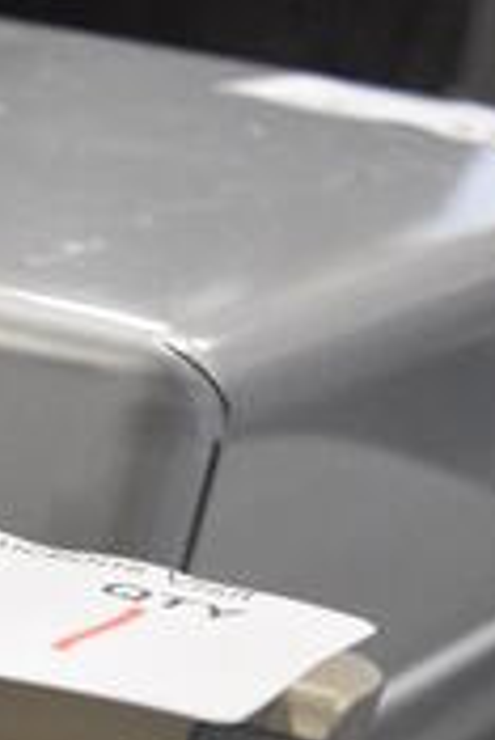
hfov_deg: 9.0
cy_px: 1554
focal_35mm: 141
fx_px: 2902
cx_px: -588
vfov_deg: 12.5
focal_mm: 18
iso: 2800
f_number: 3.5
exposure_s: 1/125
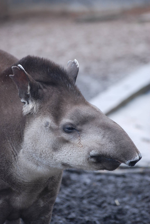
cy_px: 112
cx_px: 75
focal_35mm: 255
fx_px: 1589
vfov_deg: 8.1
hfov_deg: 5.4
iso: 400
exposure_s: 1/160
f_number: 4.8
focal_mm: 170
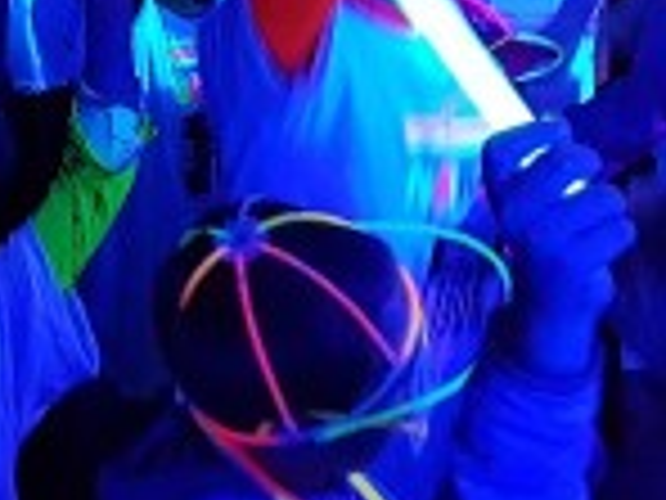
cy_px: -187
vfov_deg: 15.8
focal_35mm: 88
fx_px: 1693
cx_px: -36
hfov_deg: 21.3
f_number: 1.7
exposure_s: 1/50
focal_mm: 4.2
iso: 800
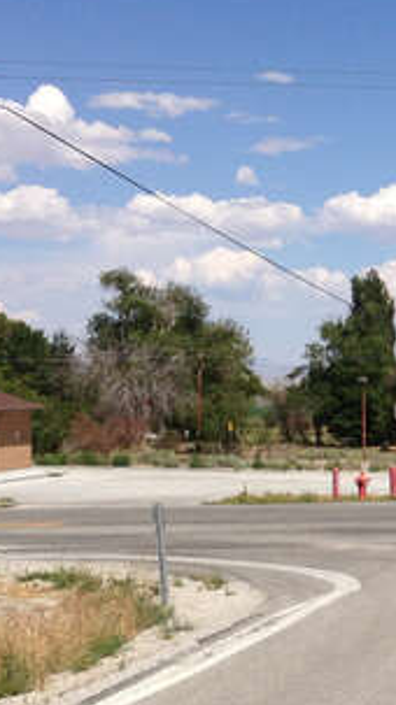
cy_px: 403
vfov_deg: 22.5
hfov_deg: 11.9
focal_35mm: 95
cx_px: 659
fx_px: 1777
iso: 50
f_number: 2.4
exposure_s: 1/3012
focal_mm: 4.13
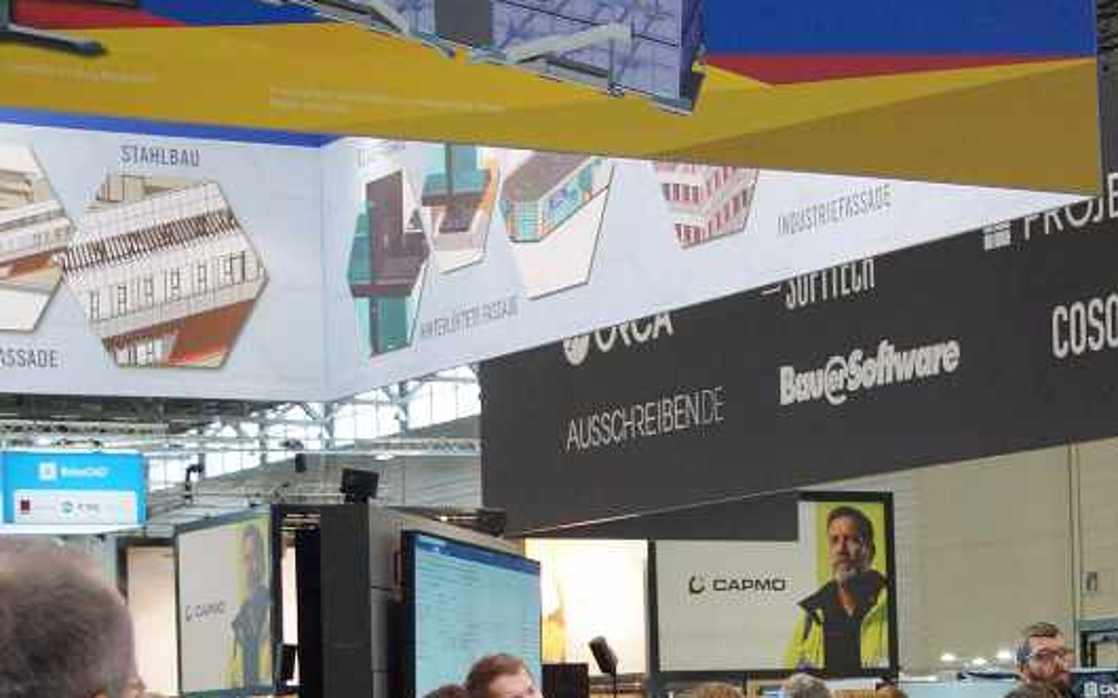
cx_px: 894
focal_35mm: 96
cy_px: 694
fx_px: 2924
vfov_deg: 13.4
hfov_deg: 21.4
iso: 1000
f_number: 4.5
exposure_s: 1/160
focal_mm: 26
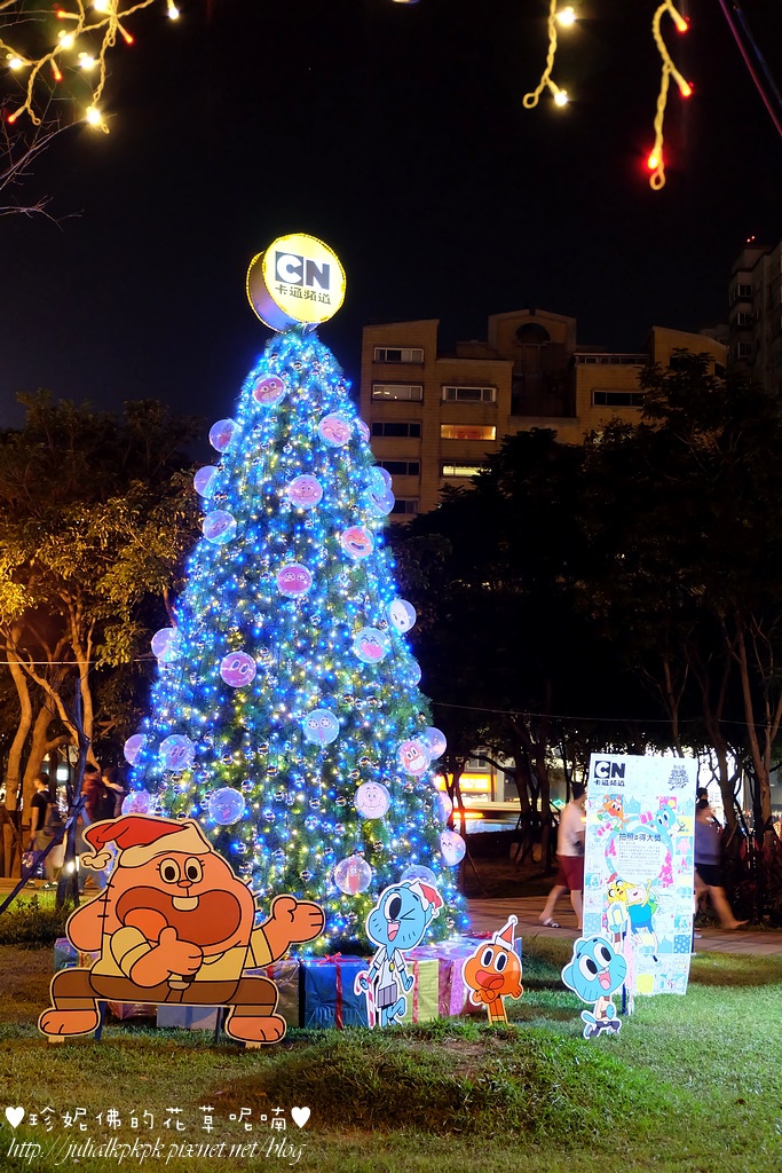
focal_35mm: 40
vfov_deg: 48.5
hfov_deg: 33.4
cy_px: 586
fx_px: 1303
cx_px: 391
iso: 3200
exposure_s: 1/10
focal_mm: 26.9
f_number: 4.5
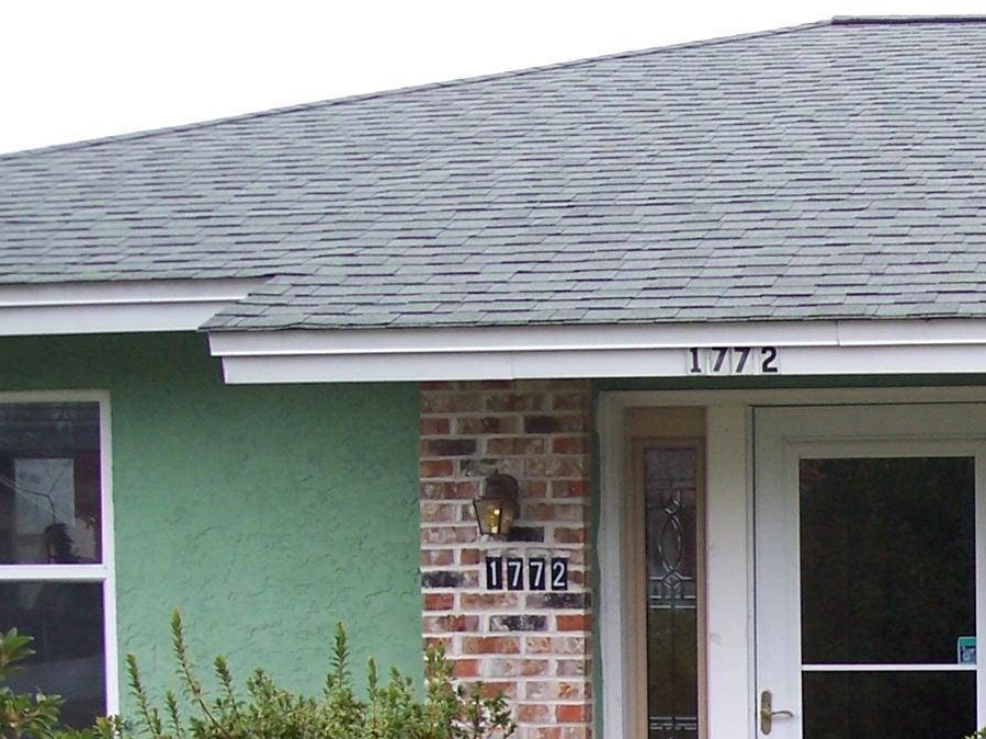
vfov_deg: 14.5
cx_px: 1036
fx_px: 2848
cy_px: 758
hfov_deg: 19.0
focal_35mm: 100
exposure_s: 1/180
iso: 100
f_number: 3.4
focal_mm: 8
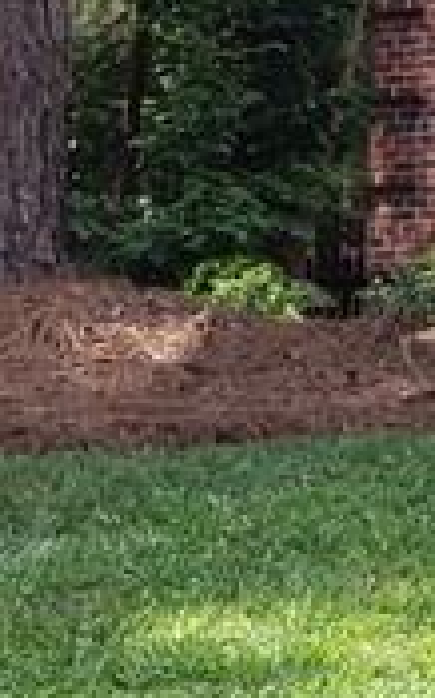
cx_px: 1652
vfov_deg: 6.5
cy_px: -215
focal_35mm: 323
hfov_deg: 3.8
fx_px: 6142
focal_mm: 6
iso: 40
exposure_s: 1/120
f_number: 2.4
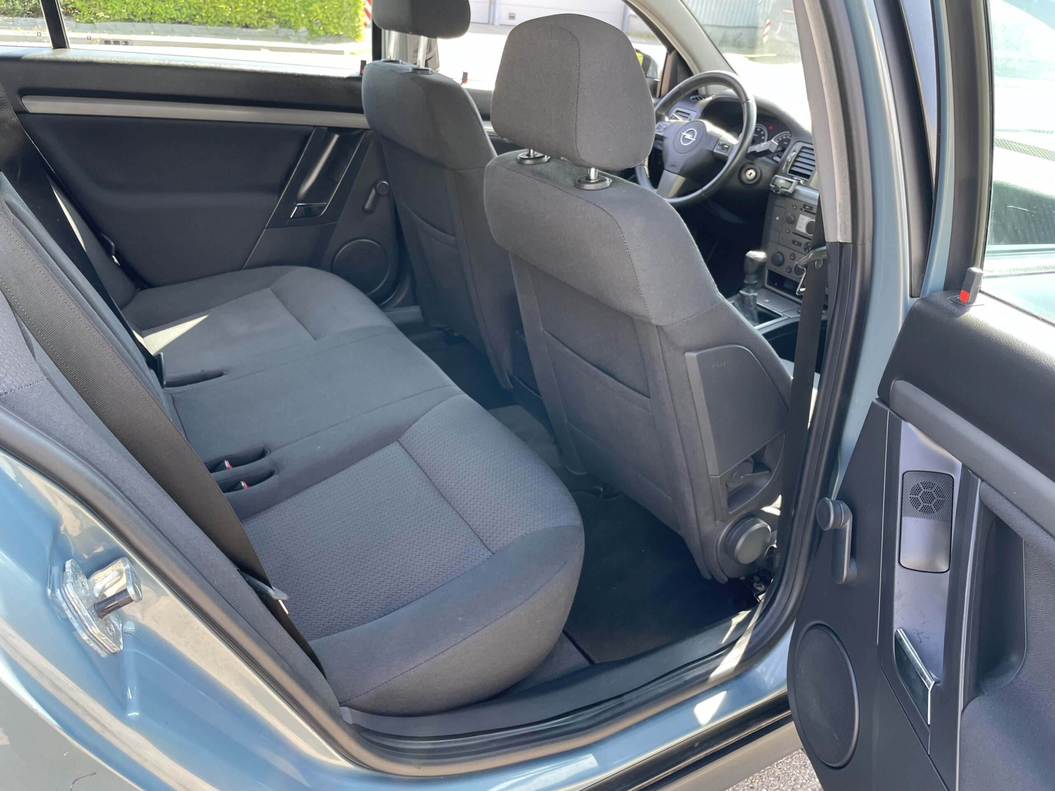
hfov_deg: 67.3
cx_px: 528
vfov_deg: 53.1
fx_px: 792
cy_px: 396
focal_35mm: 26
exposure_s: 1/121
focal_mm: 4.2
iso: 50
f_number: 1.6
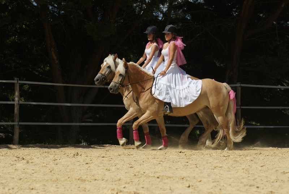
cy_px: 97
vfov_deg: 6.8
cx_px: 144
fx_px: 1628
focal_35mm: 202
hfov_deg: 10.1
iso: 100
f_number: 6.3
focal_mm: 135
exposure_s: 1/500
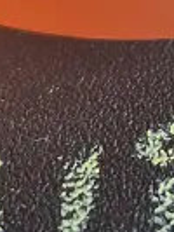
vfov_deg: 11.0
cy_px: -14
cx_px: 63
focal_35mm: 177
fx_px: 1184
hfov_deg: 8.4
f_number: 1.8
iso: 200
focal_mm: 5.4
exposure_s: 1/180
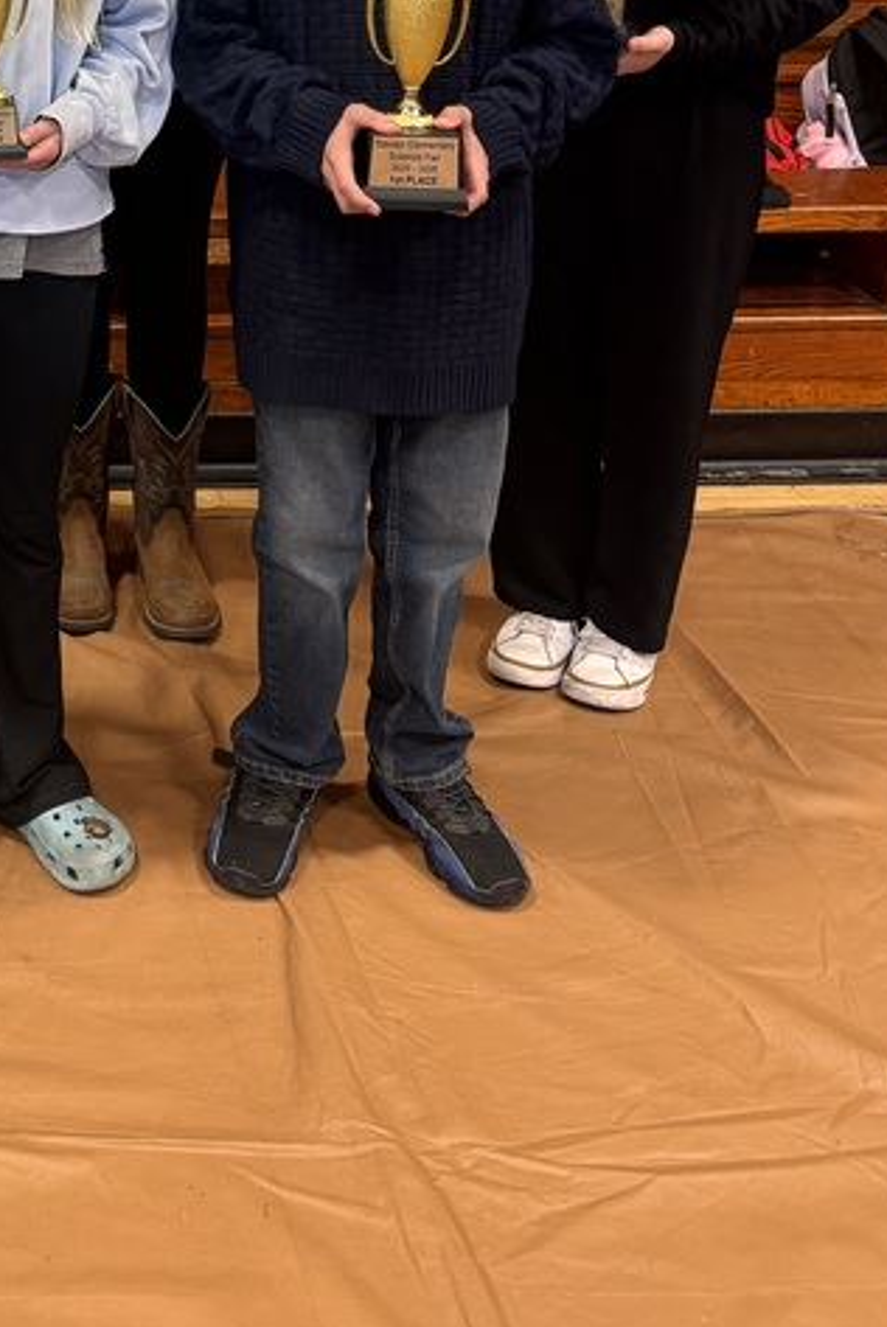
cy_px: 39
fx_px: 1993
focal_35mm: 54
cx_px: -152
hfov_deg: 23.2
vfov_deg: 34.0
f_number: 1.78
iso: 250
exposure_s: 1/60
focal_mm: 6.76
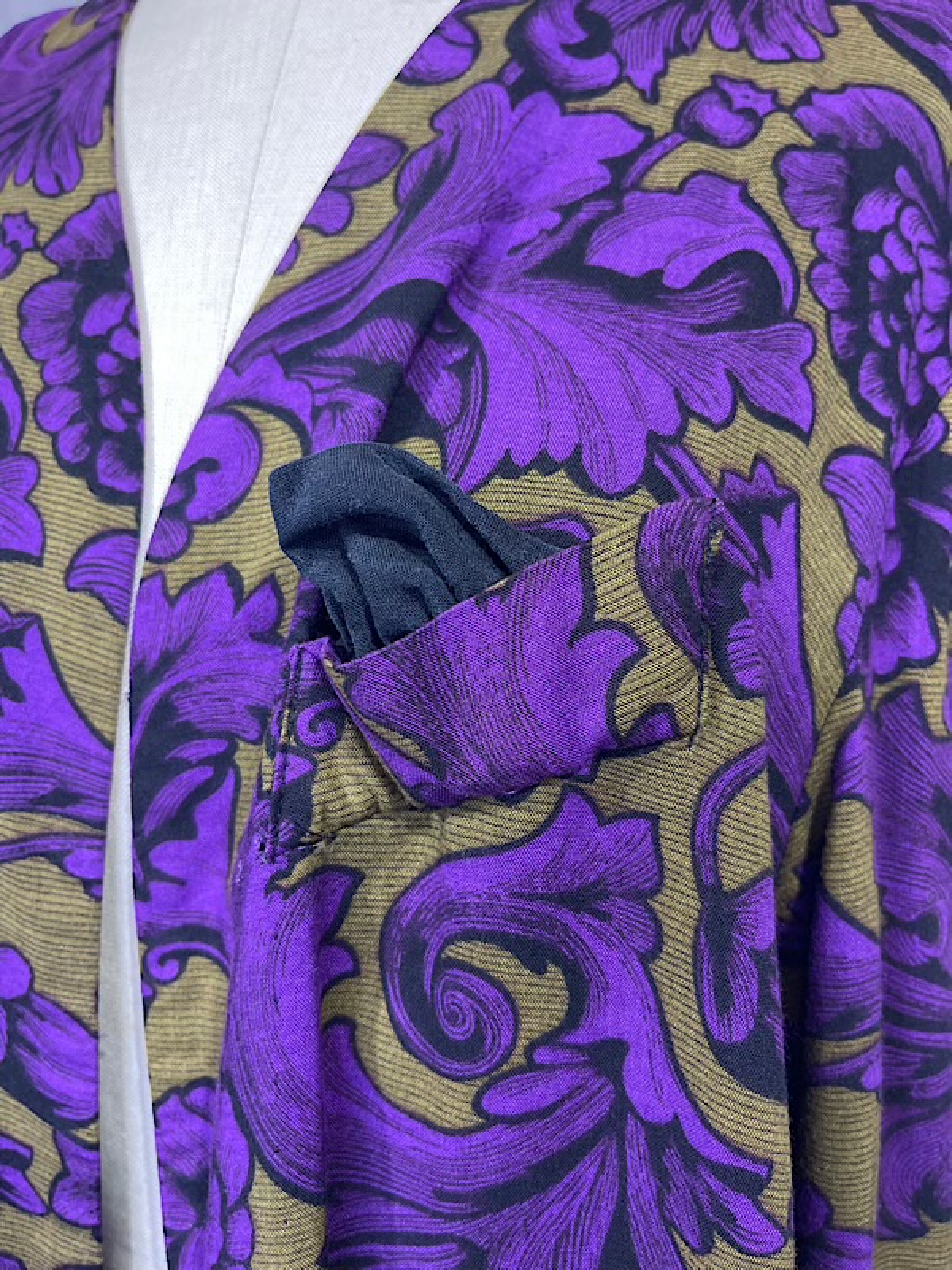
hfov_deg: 54.9
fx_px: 917
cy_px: 635
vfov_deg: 69.4
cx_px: 476
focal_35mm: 25
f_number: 1.6
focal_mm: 5.1
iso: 125
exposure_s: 1/120
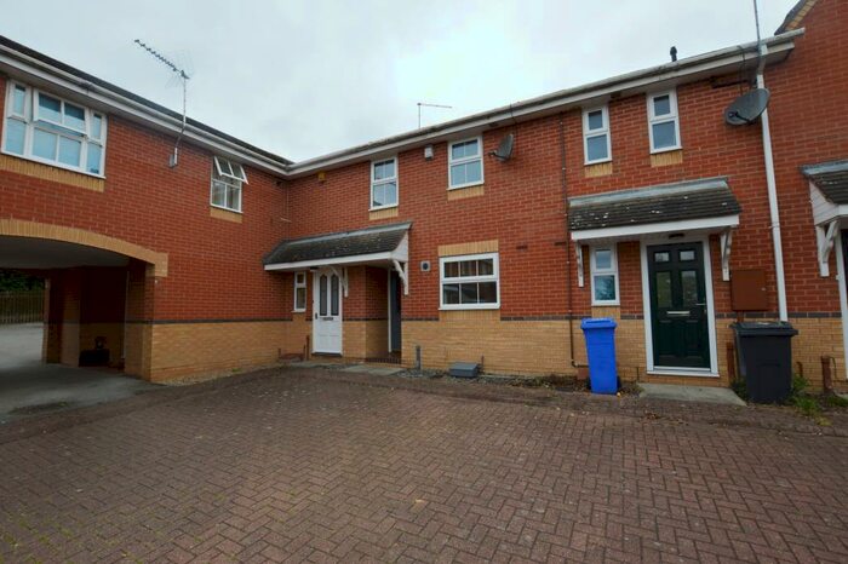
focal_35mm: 15
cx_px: 424
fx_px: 353
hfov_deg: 100.4
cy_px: 282
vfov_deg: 77.3
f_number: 11
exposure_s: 1/400
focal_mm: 10
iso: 400
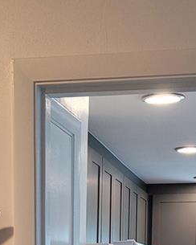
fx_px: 725
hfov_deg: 15.4
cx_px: 88
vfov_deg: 17.0
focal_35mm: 100
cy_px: 386
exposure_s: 1/120
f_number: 1.8
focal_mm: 5.4
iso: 200
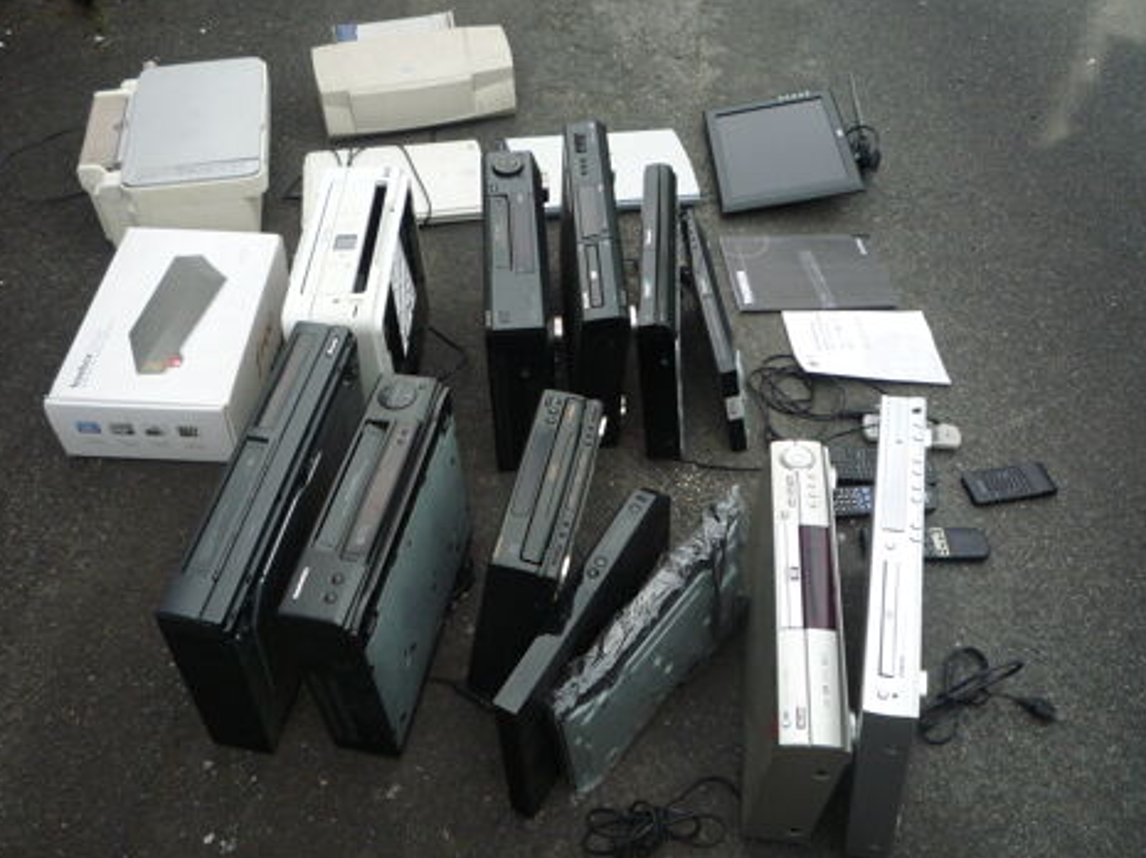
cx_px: 574
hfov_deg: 58.4
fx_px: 1025
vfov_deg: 45.4
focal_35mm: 31
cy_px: 419
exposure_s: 1/500
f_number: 3.3
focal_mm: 5.2
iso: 160
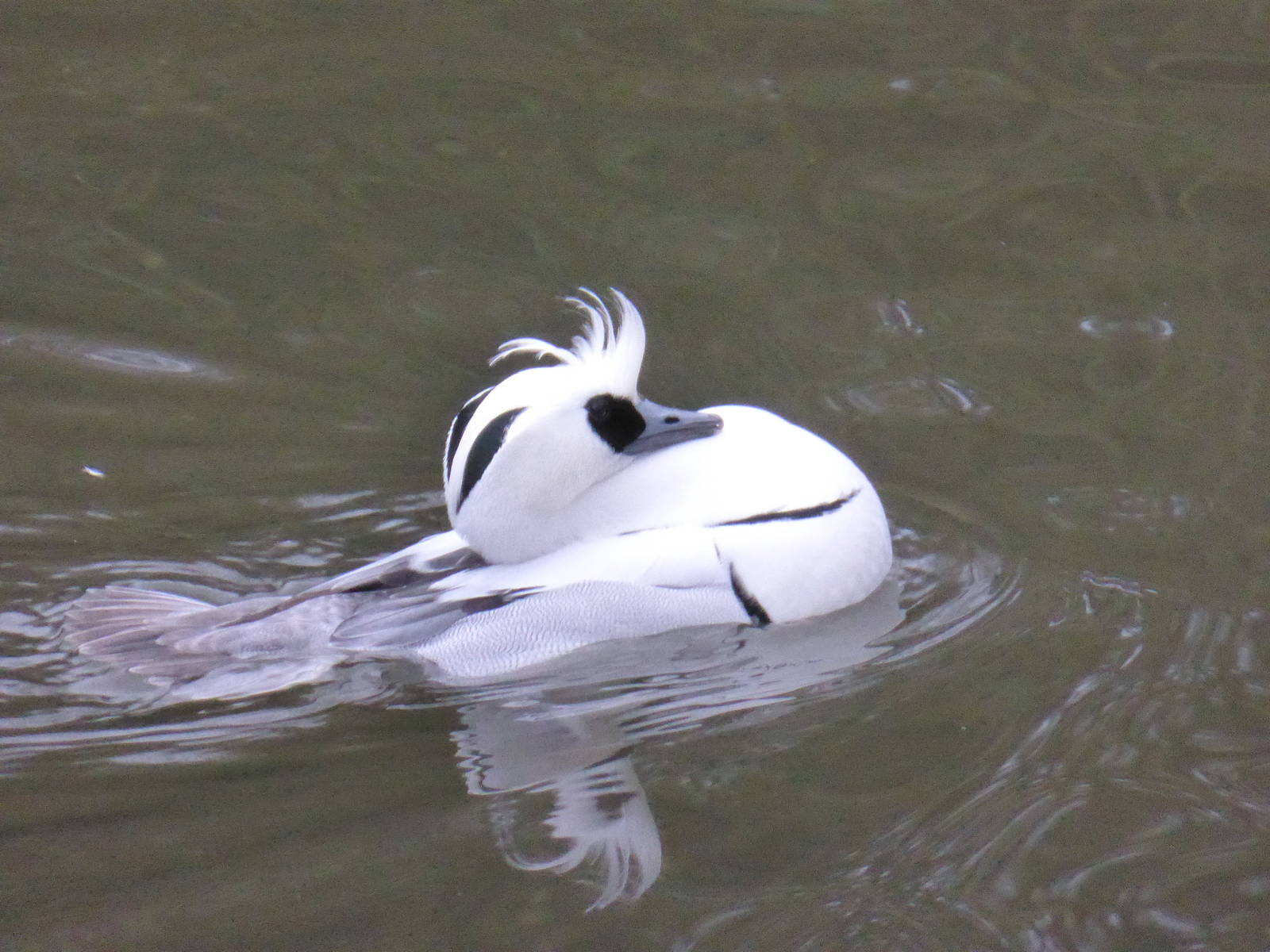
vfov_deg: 2.8
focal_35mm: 528
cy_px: 476
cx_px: 635
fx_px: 19371
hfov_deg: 3.8
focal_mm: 86
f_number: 6.4
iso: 2500
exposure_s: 1/320
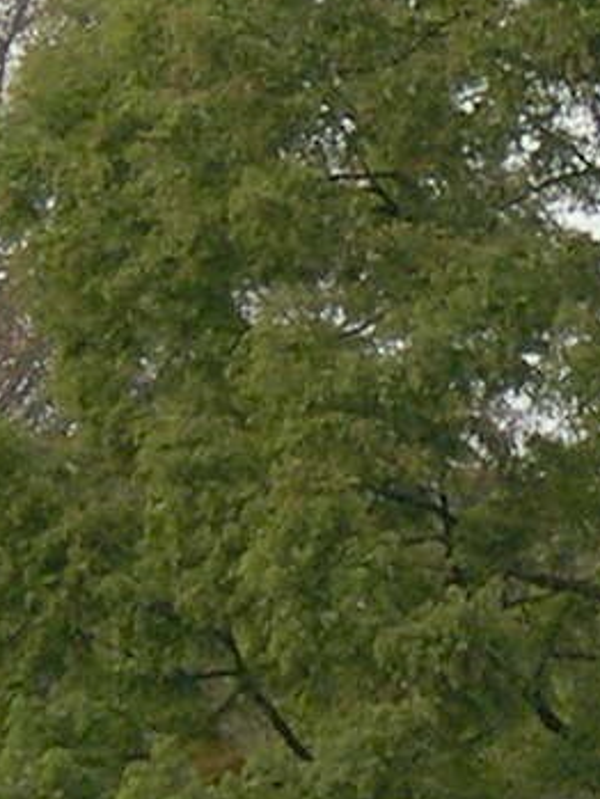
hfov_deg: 3.7
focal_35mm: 404
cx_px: 861
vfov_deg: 4.9
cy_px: 309
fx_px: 9331
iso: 100
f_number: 3.5
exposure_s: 1/282
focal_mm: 13.2
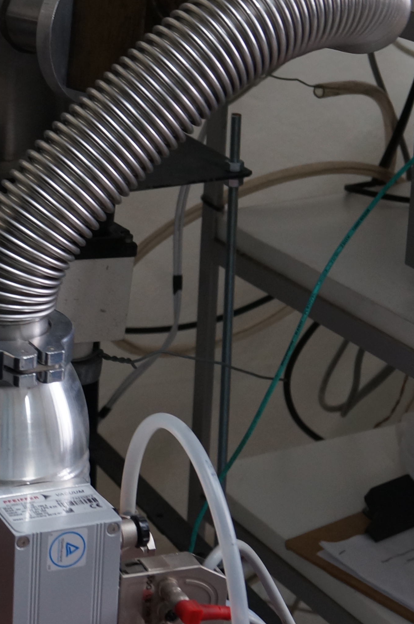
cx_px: -48
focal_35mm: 102
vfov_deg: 19.8
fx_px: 1764
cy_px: 105
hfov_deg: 13.1
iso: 400
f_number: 5.6
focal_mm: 28
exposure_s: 1/25
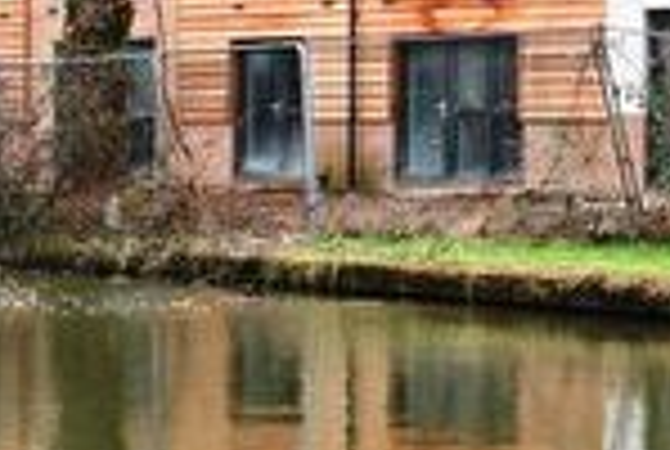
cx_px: 809
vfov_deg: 8.0
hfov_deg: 11.9
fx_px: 3152
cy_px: -153
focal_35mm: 169
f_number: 6.3
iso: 100
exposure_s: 1/50
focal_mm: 24
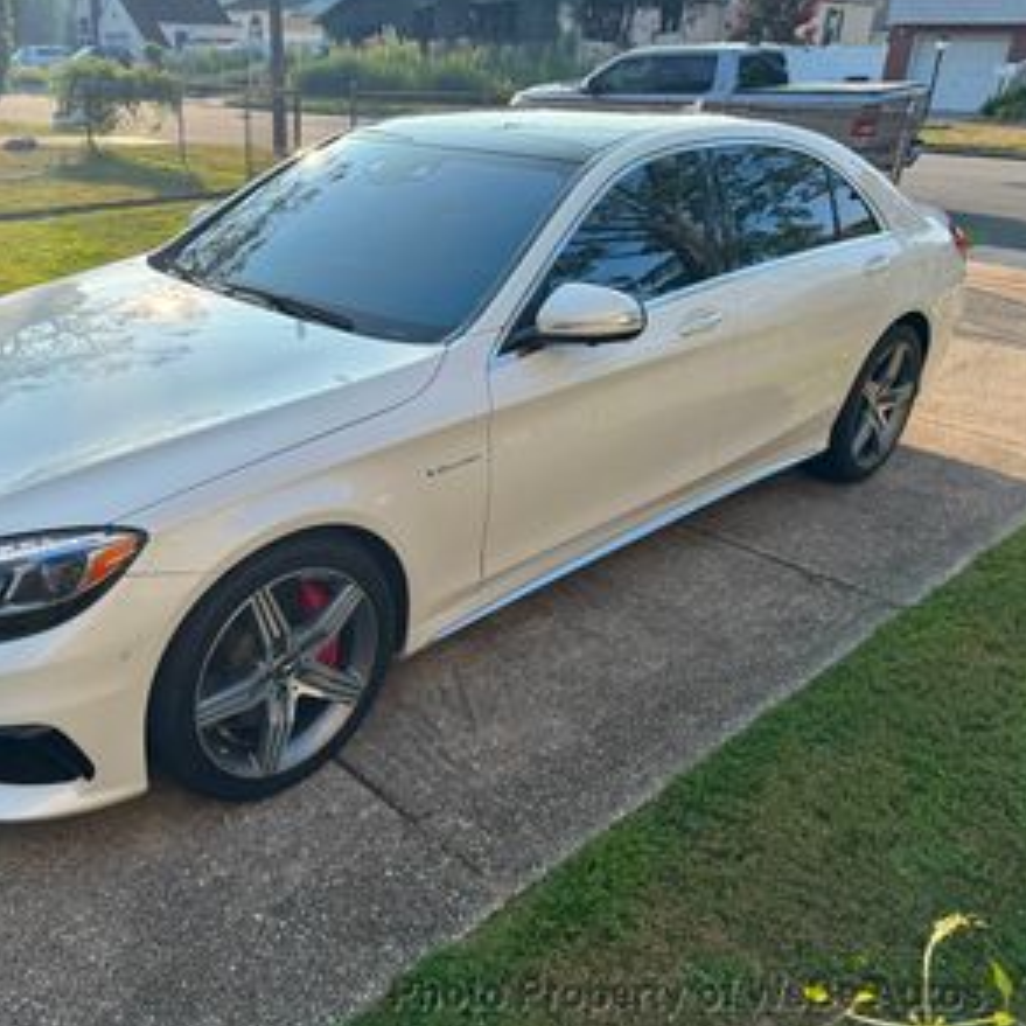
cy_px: 515
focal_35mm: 29
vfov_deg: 55.6
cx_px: 357
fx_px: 972
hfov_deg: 54.7
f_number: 1.78
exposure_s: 1/1869
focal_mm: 6.76
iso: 80
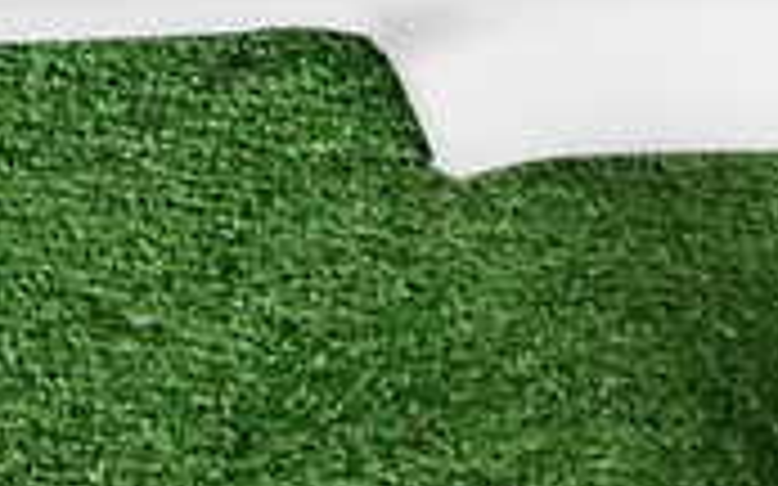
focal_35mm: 92
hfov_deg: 22.0
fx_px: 1950
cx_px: 720
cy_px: 310
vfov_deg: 14.2
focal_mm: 4.5
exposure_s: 1/80
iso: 200
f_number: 2
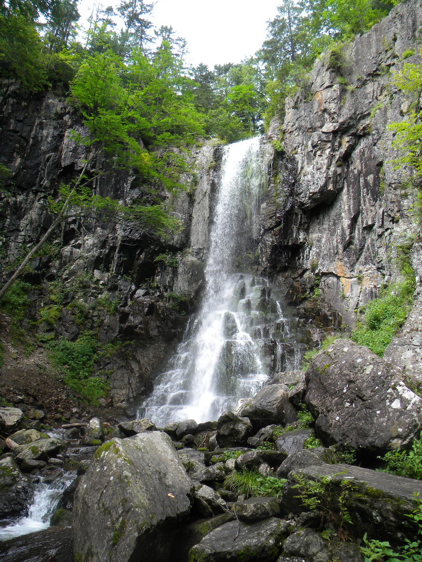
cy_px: 281
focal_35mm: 28
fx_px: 455
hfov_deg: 49.7
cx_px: 211
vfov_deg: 63.4
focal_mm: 5
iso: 80
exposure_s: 1/160
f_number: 3.5
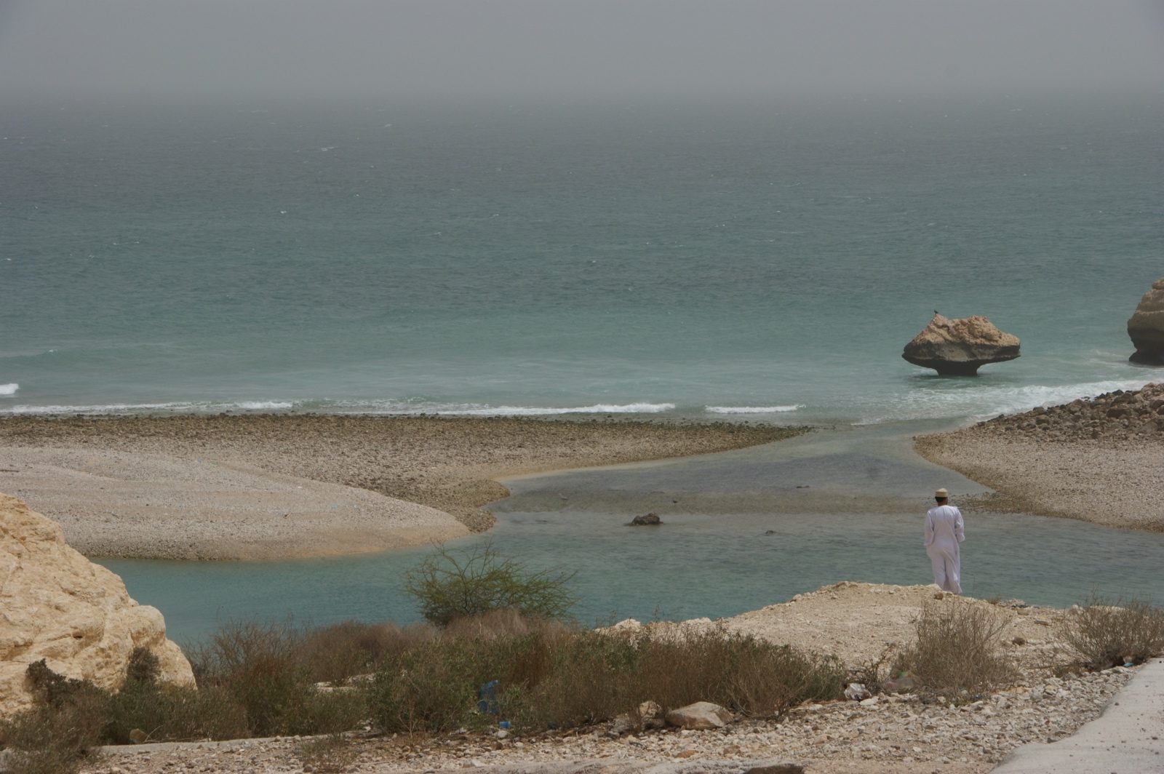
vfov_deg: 12.2
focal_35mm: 112
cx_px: 582
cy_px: 387
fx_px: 3634
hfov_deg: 18.2
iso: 100
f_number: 13
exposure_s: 1/400
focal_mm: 75
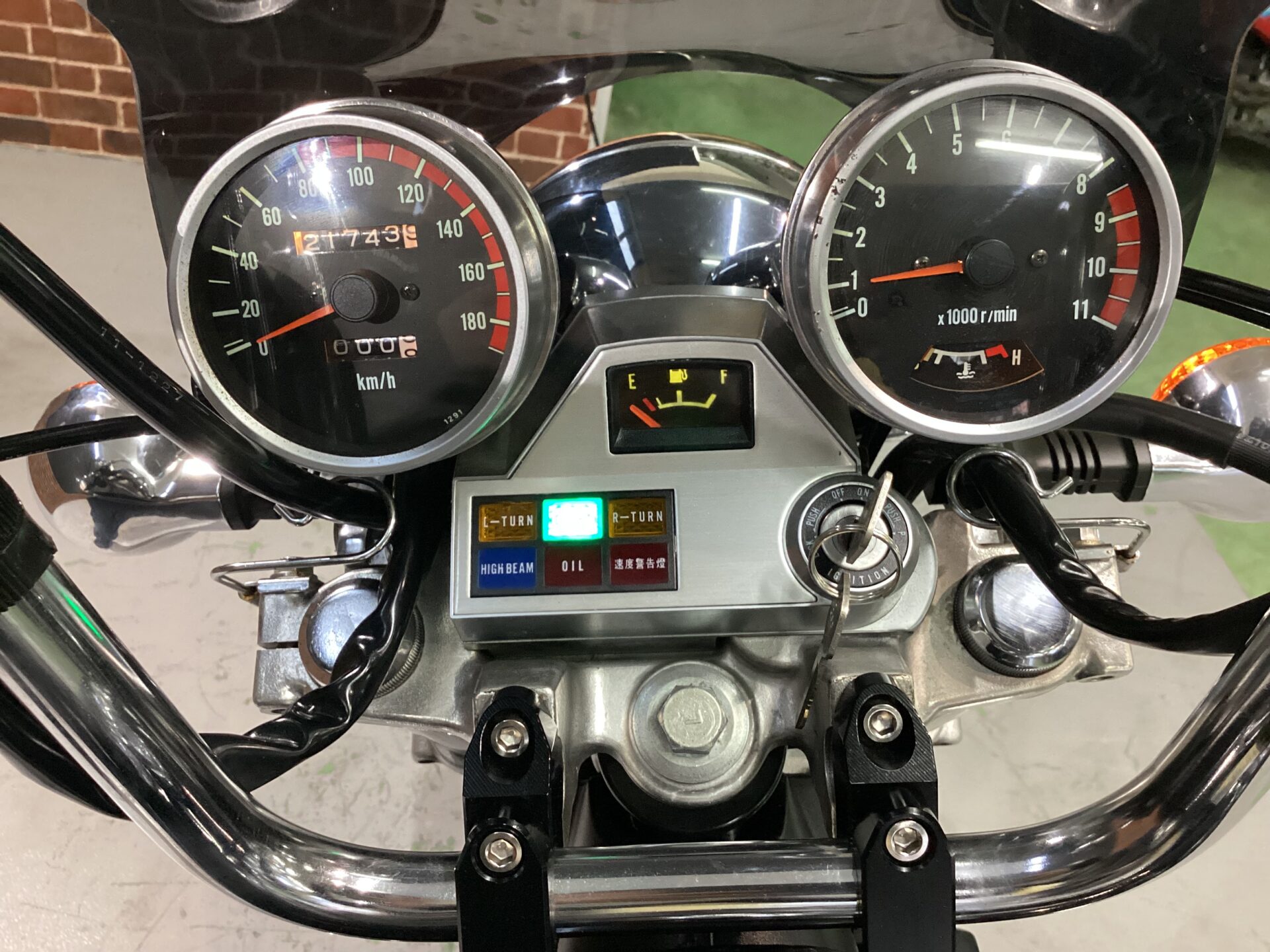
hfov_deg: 58.4
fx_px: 1137
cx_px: 635
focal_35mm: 31
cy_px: 476
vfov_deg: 45.4
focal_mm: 3.3
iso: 320
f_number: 2.4
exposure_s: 1/60
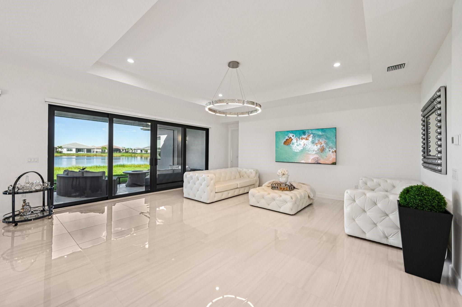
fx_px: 180
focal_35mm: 14
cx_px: 231
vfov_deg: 81.1
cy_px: 154
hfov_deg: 104.3
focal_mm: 14
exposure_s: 1/160
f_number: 8
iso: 800
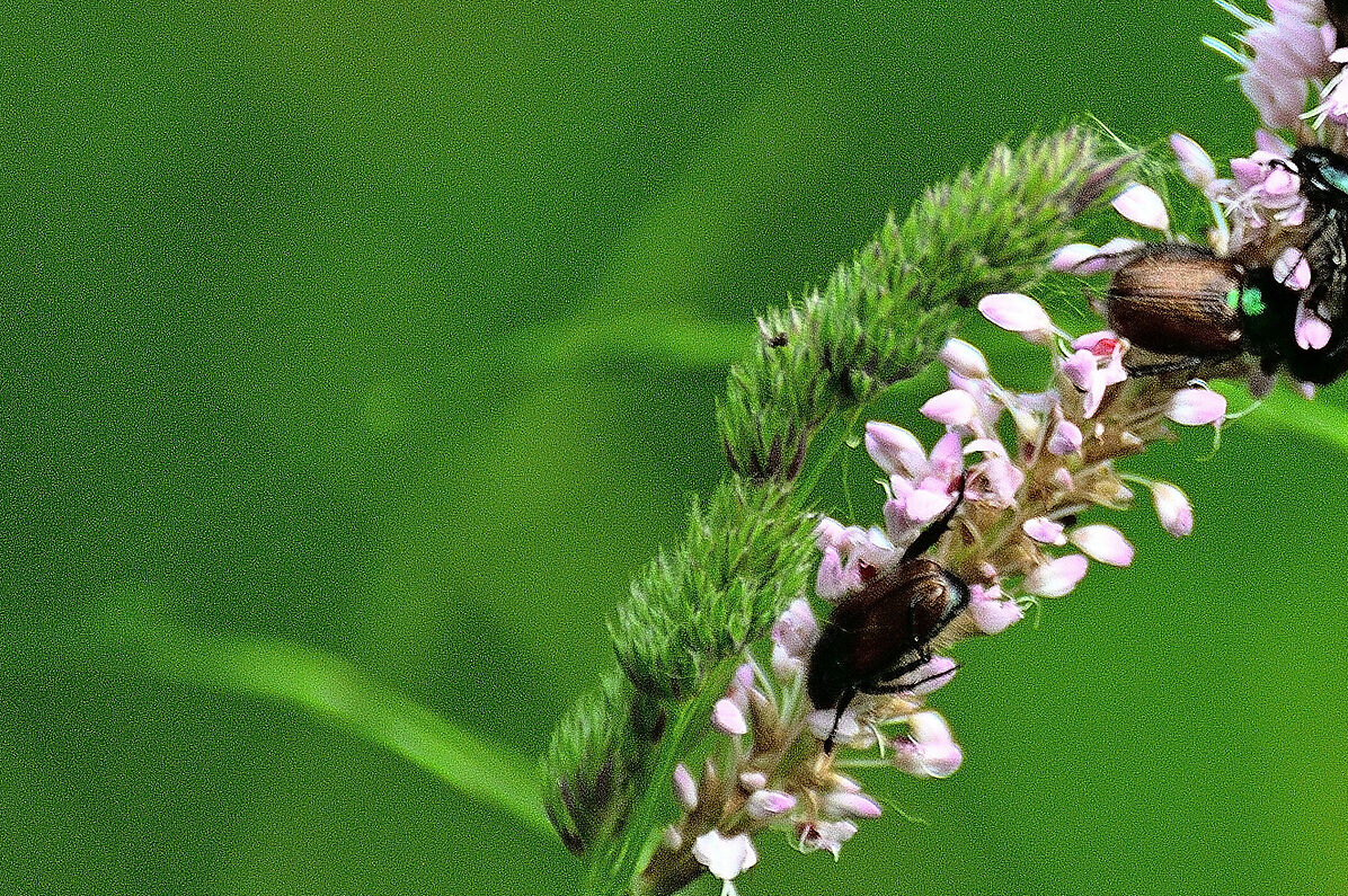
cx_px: 1225
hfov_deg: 3.1
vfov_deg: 2.1
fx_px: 24764
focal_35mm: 662
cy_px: 296
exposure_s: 1/200
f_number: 5.3
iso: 500
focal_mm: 220
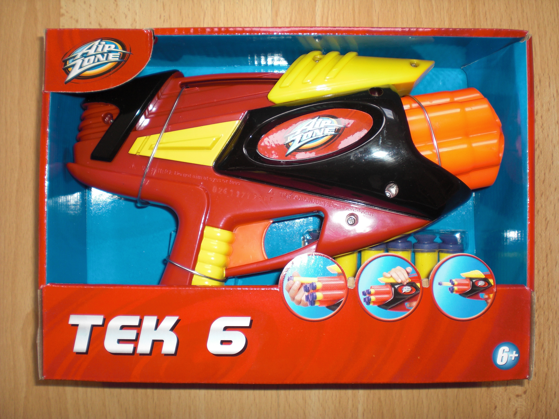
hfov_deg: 49.0
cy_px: 210
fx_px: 614
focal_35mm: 38
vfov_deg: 37.7
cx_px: 280
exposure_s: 1/60
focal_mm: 6.3
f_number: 3.1
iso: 64
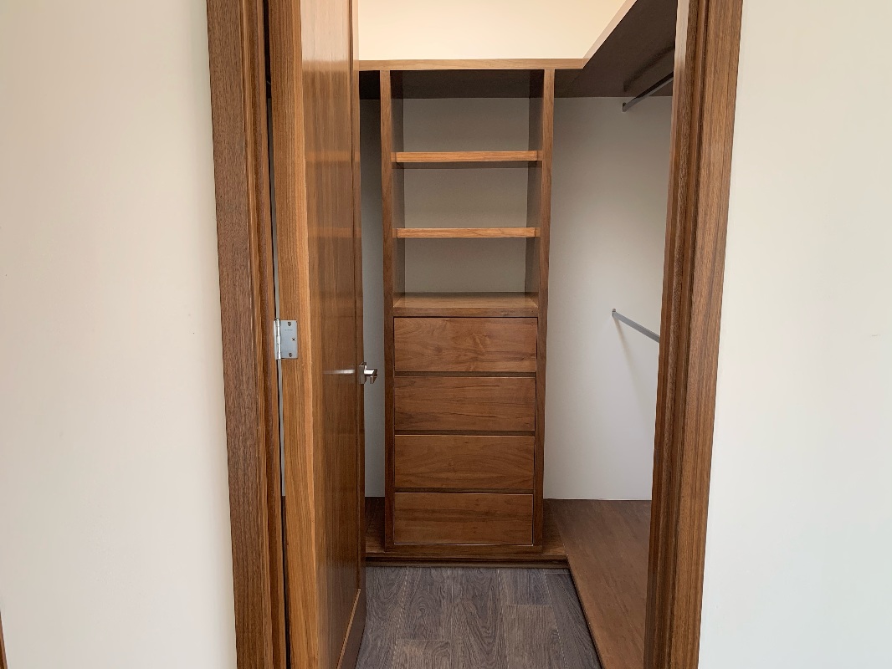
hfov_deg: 67.3
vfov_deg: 53.1
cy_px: 334
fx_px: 670
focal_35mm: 26
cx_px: 446
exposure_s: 1/121
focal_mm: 4.25
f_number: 1.8
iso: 64
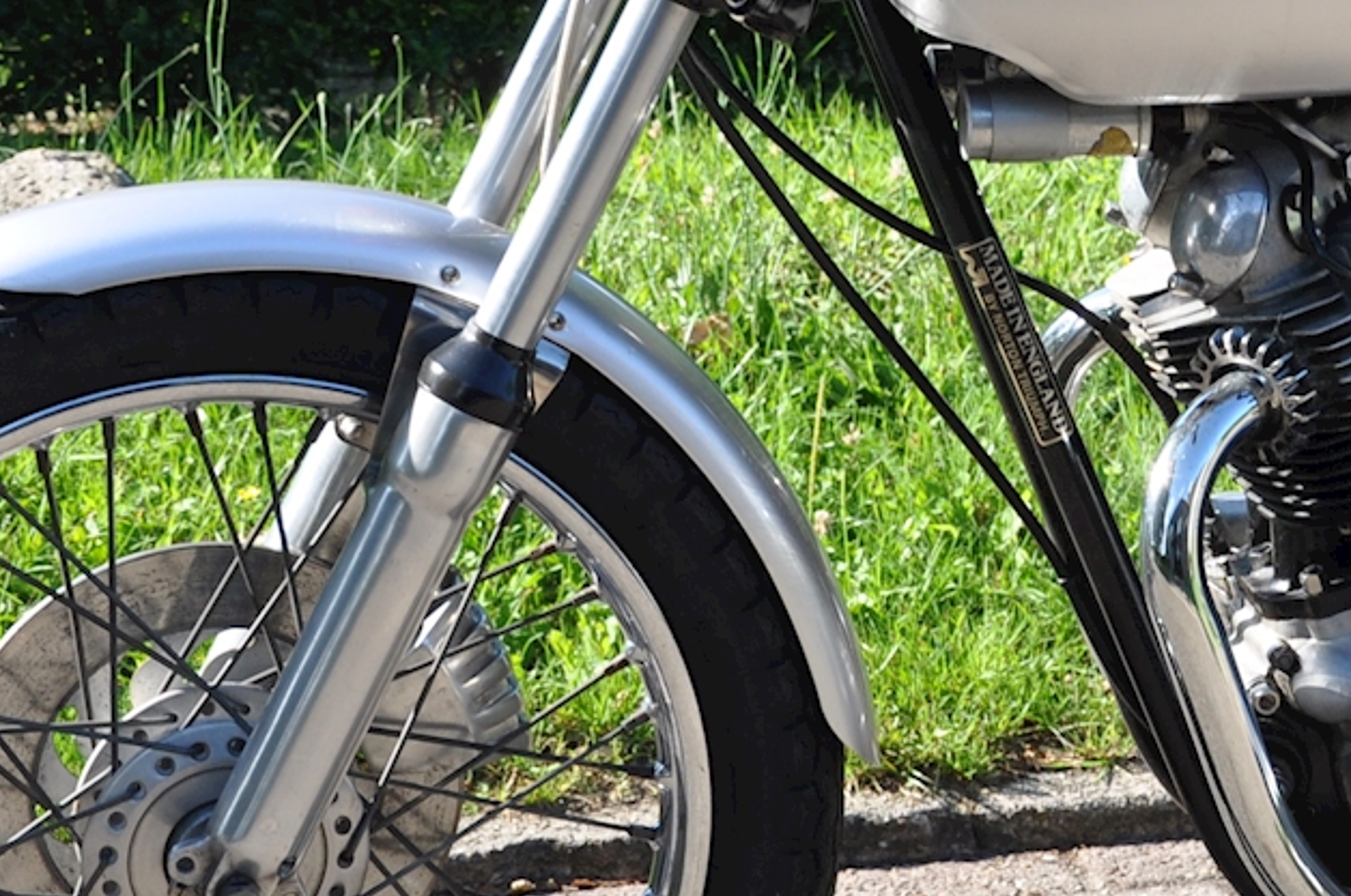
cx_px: 1456
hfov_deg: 13.0
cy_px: 334
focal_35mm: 156
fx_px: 5847
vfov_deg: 8.8
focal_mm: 34
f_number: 7.1
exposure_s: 1/200
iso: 200
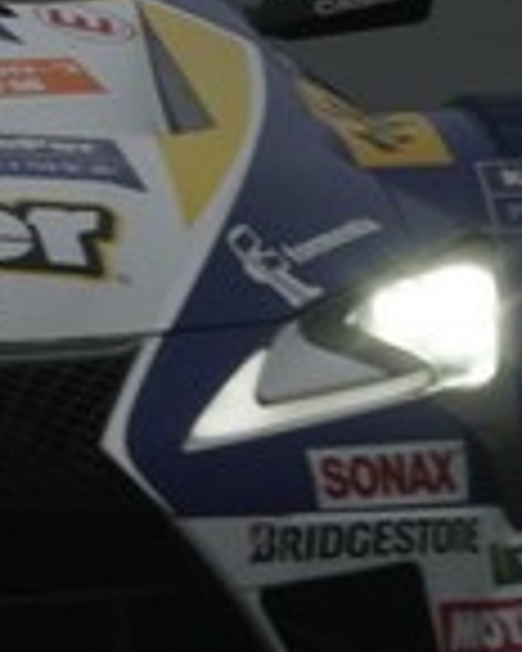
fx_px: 53937
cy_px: -211
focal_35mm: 2793
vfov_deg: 0.7
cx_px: -999
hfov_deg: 0.6
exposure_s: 1/640
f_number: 6.3
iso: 800
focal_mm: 600
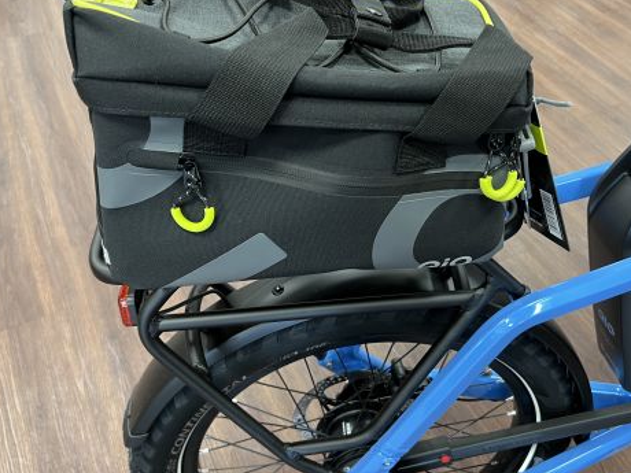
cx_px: 343
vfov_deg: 42.8
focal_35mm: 33
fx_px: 602
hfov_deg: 55.3
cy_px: 204
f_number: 1.5
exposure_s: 1/50
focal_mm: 5.7
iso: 200
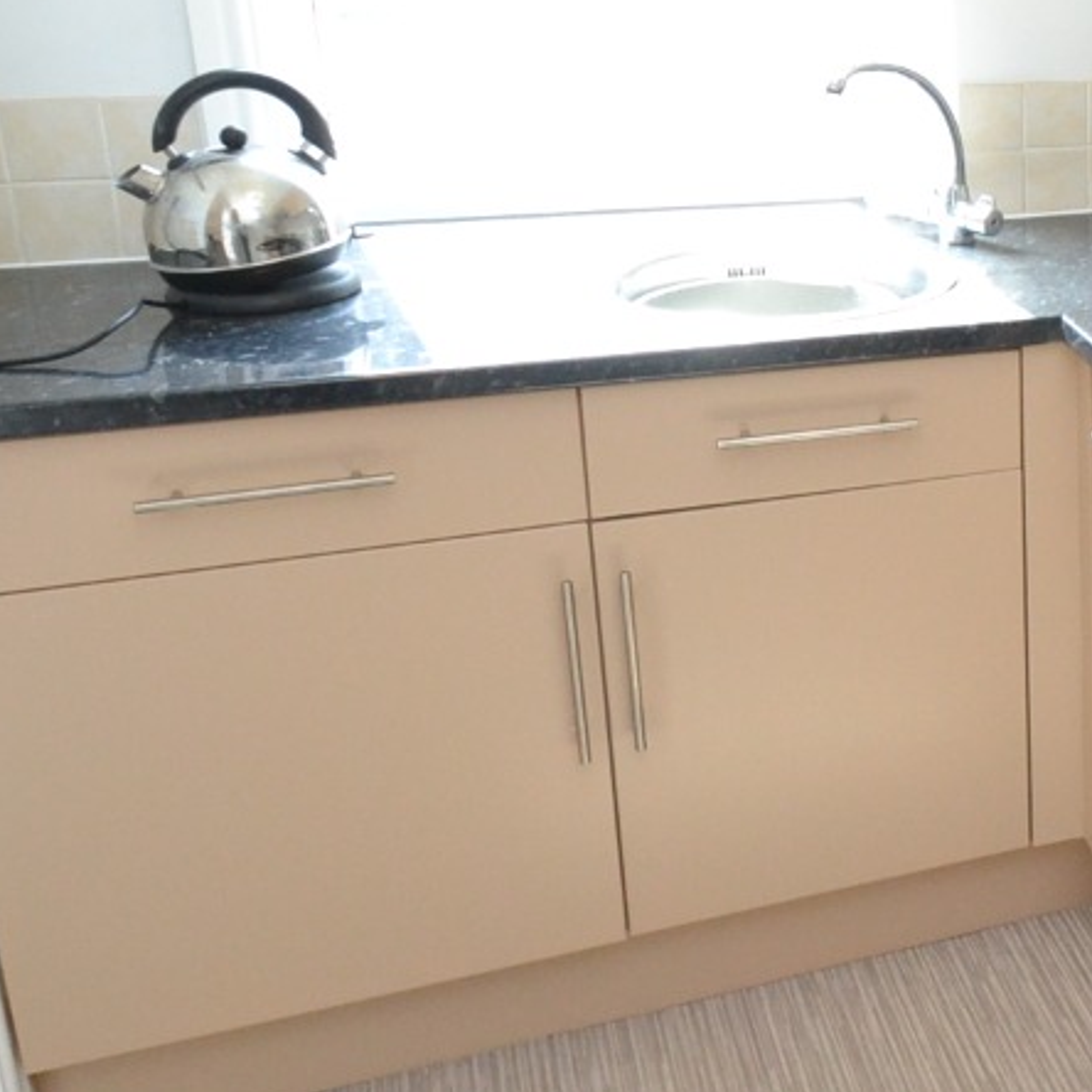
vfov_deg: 33.0
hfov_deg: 26.2
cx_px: 1567
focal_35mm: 51
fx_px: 1811
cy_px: 300
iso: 1600
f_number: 8
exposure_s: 1/60
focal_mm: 11.5
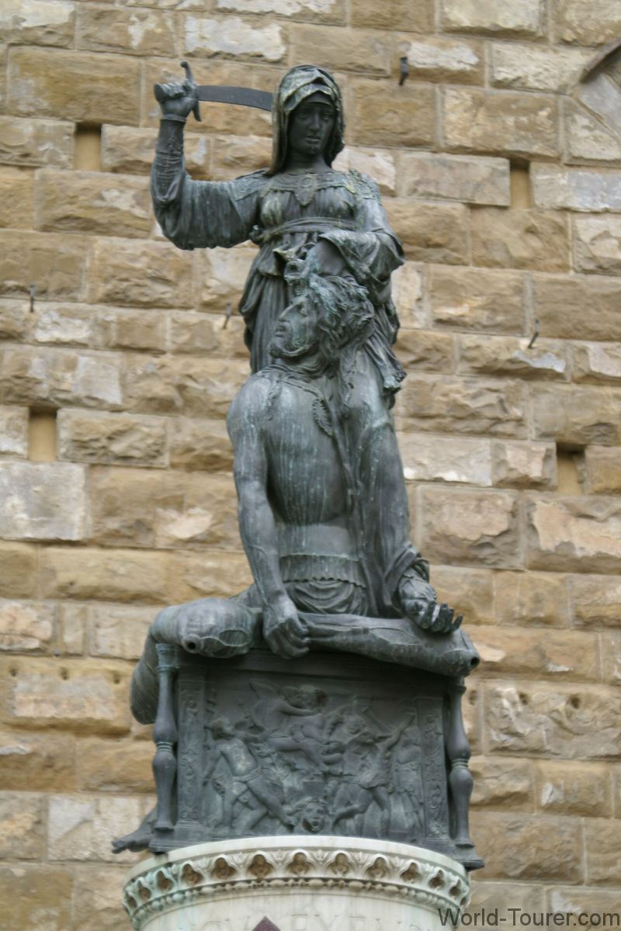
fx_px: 2717
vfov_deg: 19.5
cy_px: 466
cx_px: 310
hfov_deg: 13.0
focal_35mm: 105
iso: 200
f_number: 5.6
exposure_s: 1/125
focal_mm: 70
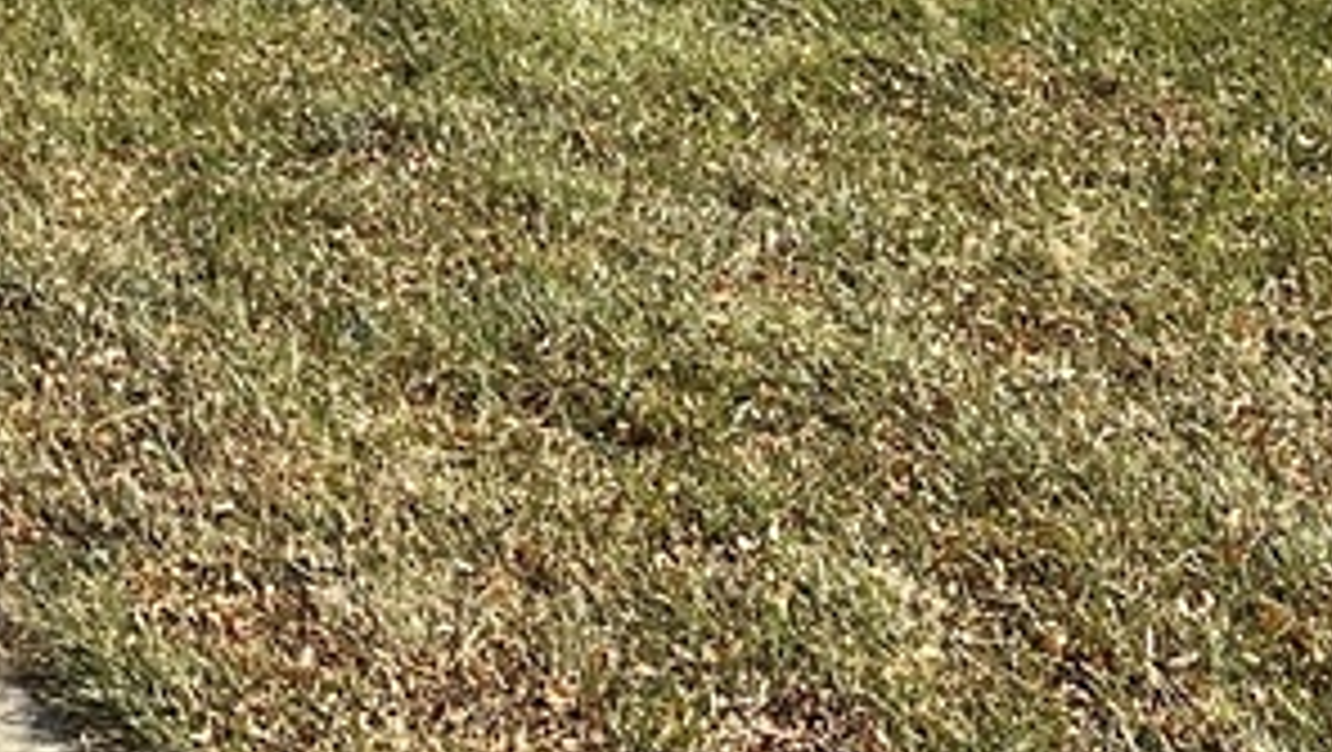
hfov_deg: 15.9
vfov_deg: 8.2
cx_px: -482
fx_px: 4489
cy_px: -1463
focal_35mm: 127
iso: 80
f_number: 1.78
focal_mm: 6.86
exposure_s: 1/2732
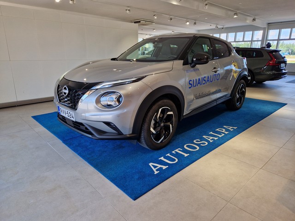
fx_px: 196
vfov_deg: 58.9
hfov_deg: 73.9
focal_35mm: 23
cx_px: 148
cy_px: 110
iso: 50
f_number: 1.8
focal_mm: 5.4
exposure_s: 1/180
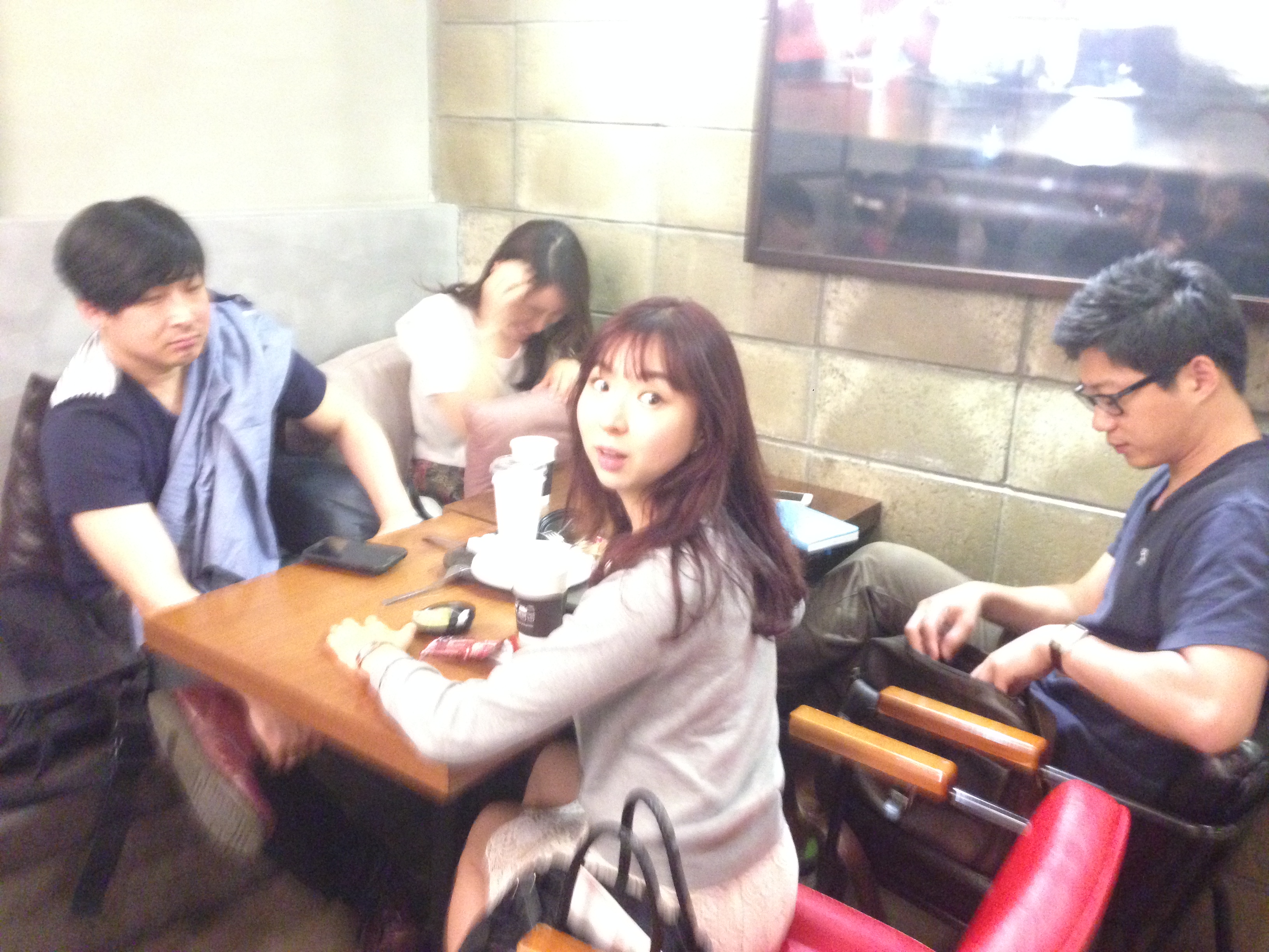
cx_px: 634
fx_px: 1210
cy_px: 476
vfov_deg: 42.9
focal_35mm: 33
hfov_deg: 55.4
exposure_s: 1/15
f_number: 2.4
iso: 500
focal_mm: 4.12
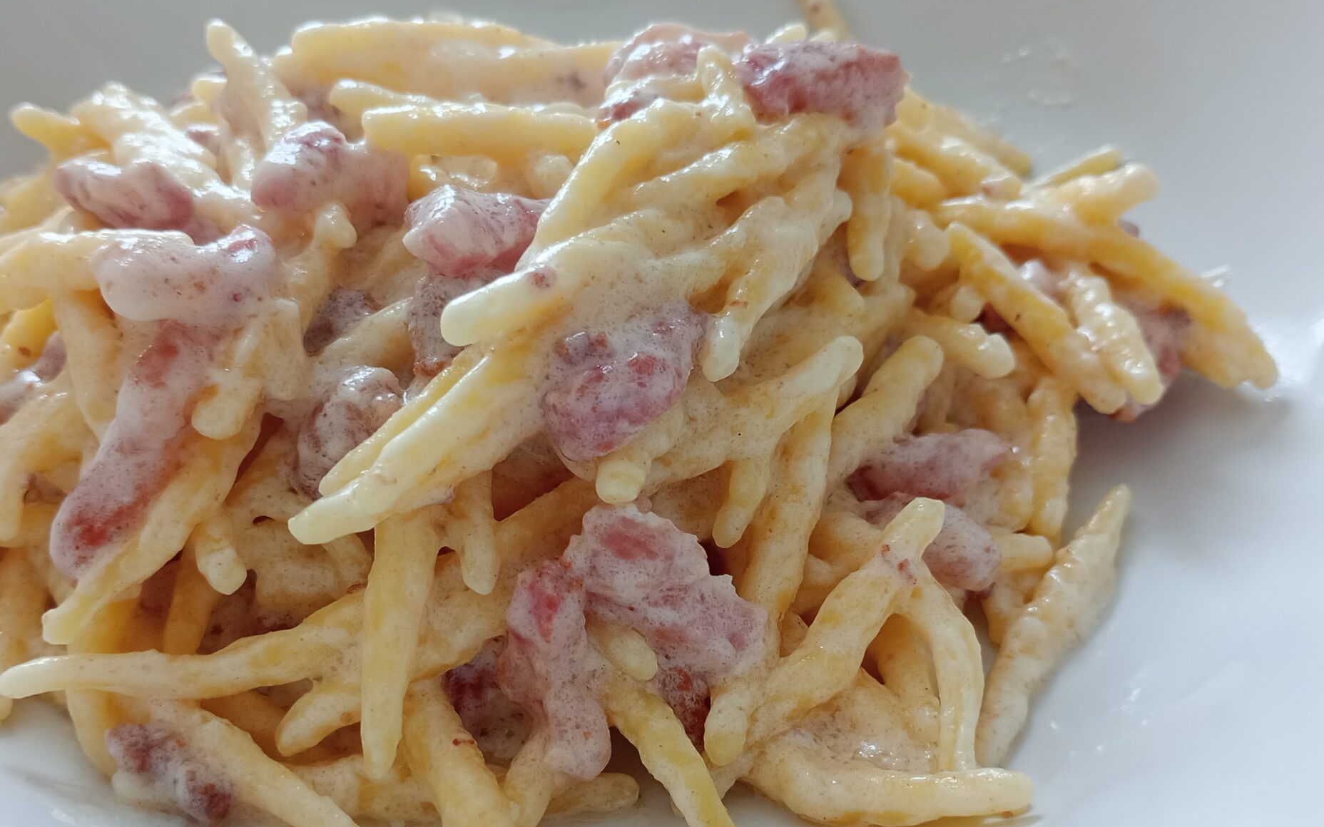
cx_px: 605
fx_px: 1479
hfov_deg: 48.2
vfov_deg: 31.2
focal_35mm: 41
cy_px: 480
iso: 387
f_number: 1.8
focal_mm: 4.27
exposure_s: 1/100
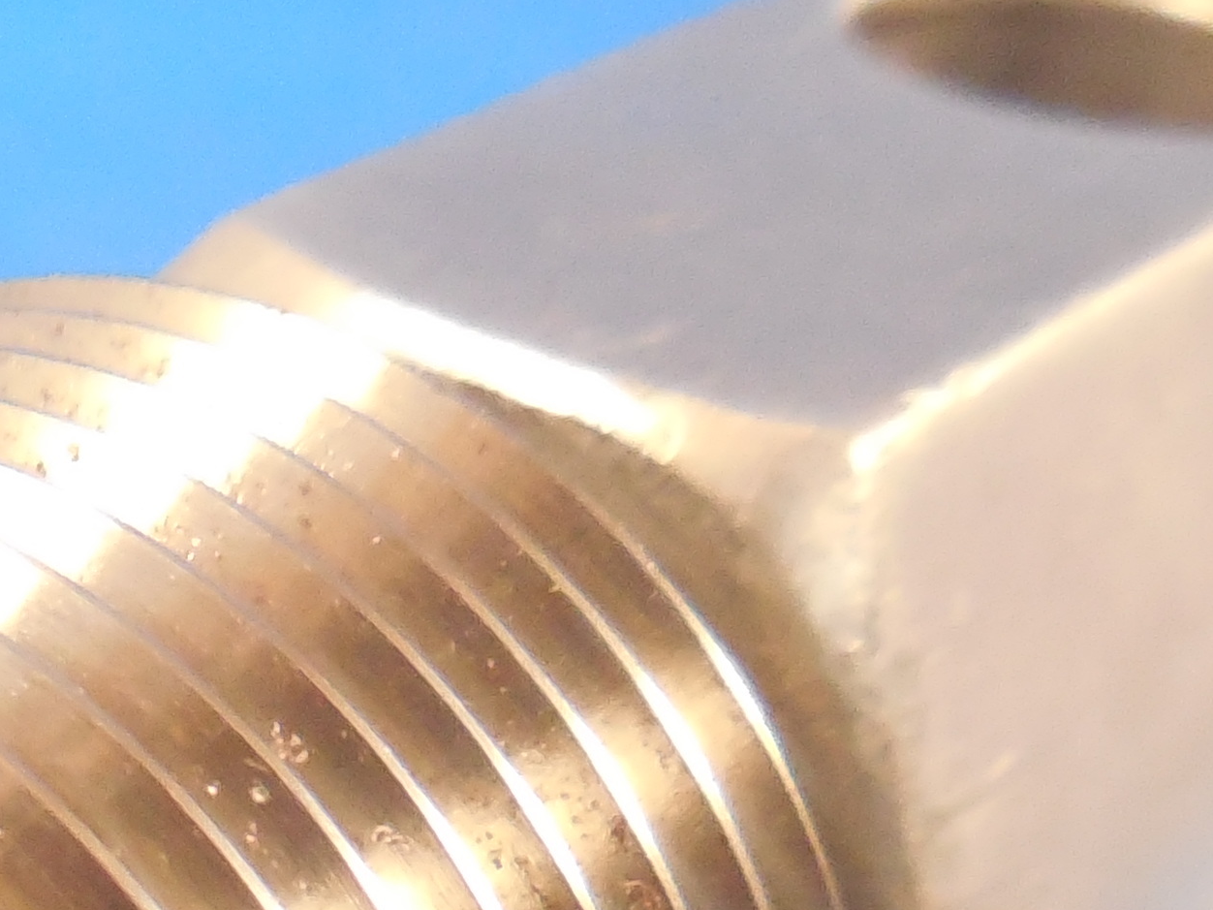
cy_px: 1487
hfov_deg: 18.9
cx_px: -575
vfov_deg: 14.6
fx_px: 3224
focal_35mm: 92
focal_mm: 4.5
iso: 800
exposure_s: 1/30
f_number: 3.3
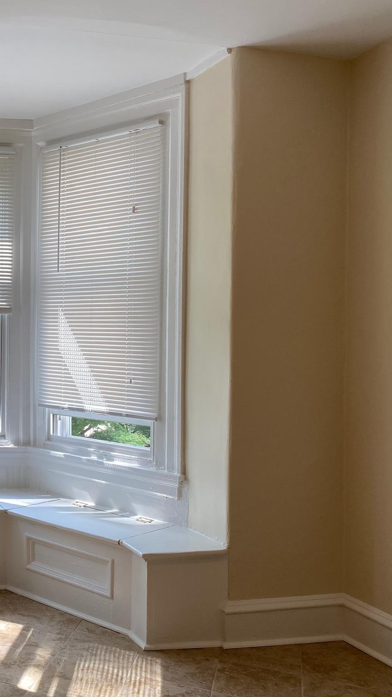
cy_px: 348
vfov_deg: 52.8
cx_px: -52
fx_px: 702
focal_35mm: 38
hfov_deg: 28.1
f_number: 1.8
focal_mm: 4.25
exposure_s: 1/120
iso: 50
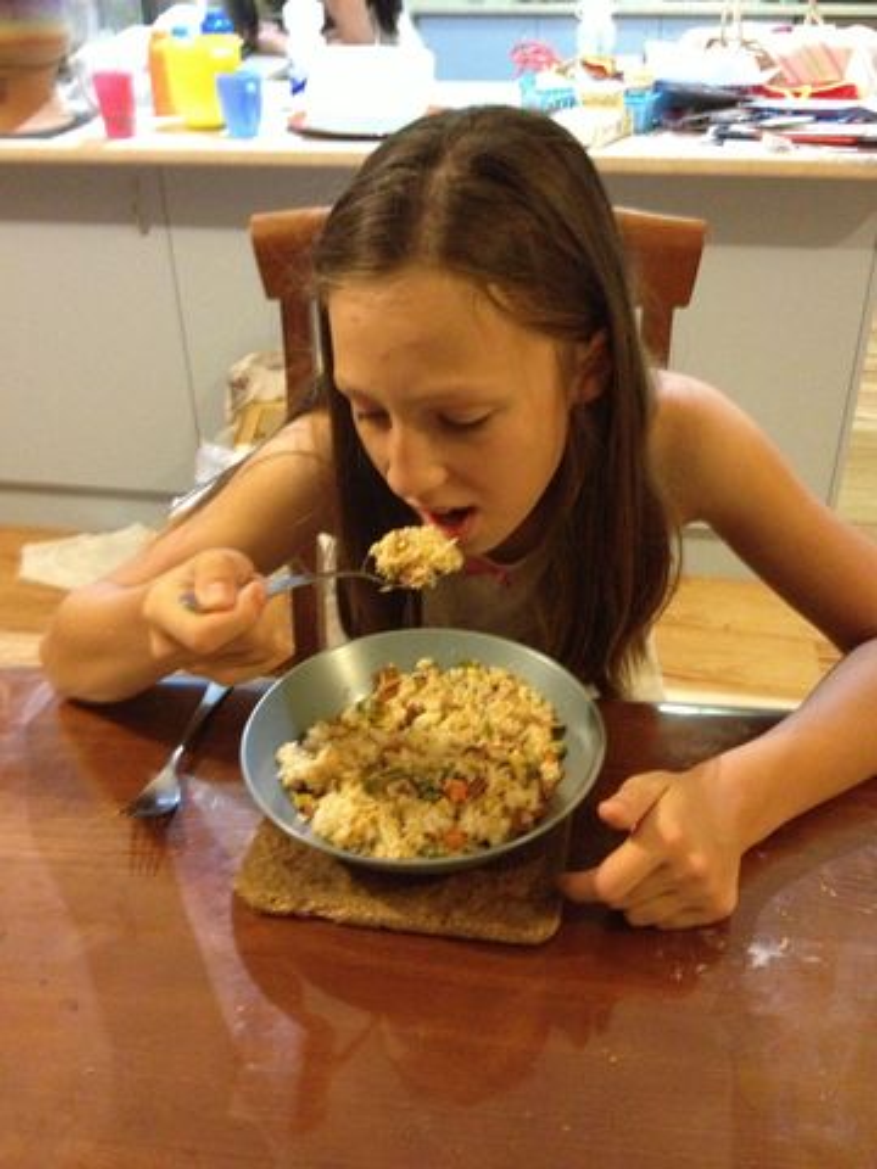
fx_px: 1182
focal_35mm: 35
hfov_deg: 40.7
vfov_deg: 52.6
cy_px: 584
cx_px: 438
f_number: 2.4
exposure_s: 1/17
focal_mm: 4.28
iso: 800
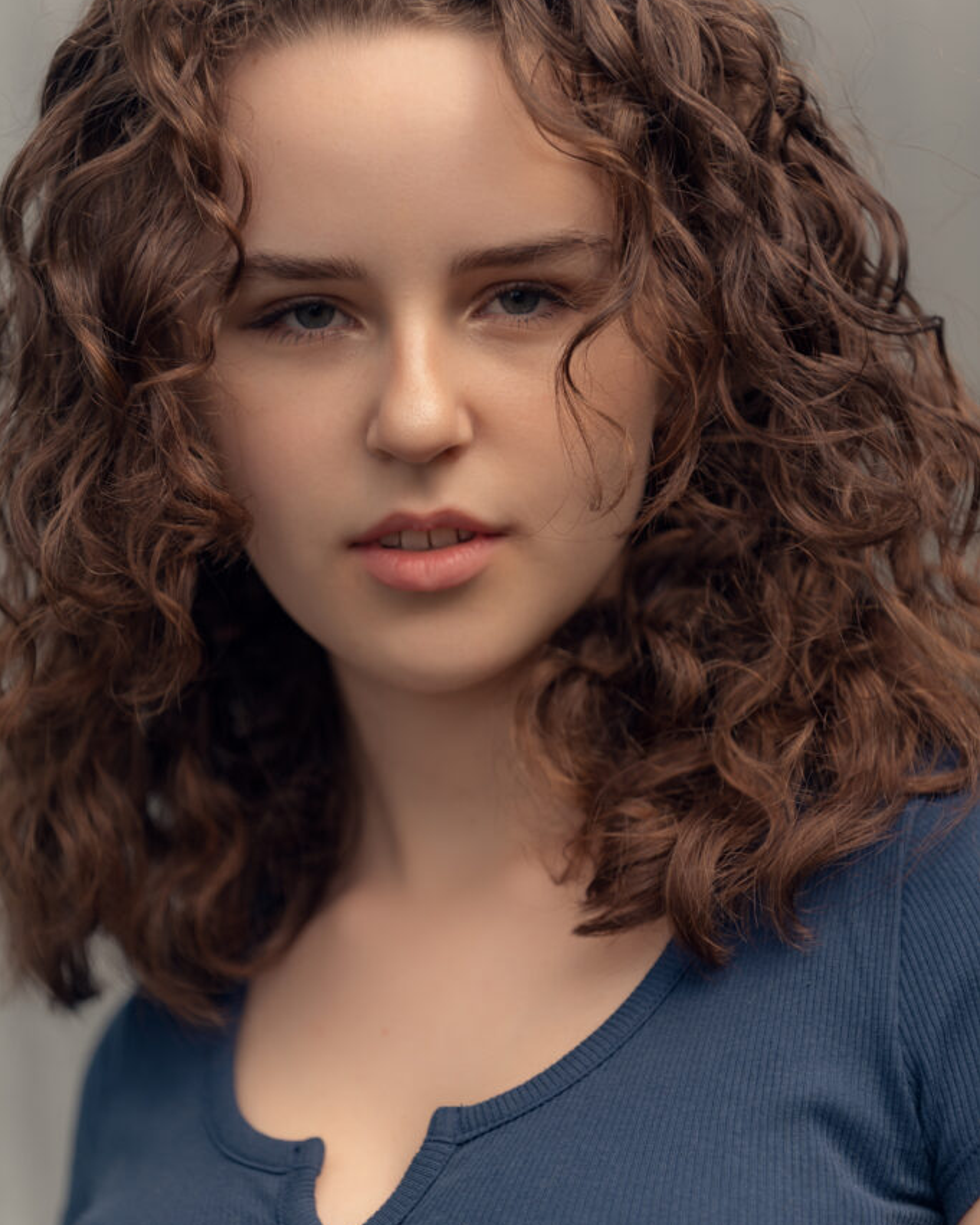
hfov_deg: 10.4
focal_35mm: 148
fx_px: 5365
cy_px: 635
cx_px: 490
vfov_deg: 13.0
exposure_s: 1/250
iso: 160
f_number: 2.8
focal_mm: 131
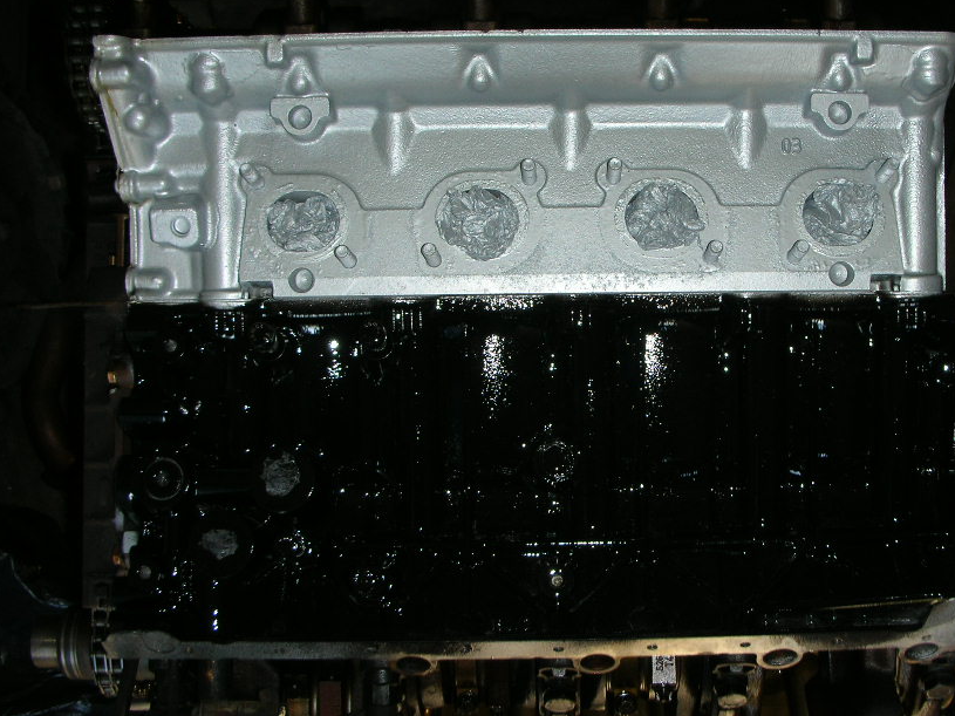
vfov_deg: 32.9
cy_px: 342
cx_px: 574
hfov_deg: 42.7
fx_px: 1214
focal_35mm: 44
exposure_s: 1/60.1
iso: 50
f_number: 3
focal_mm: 5.8
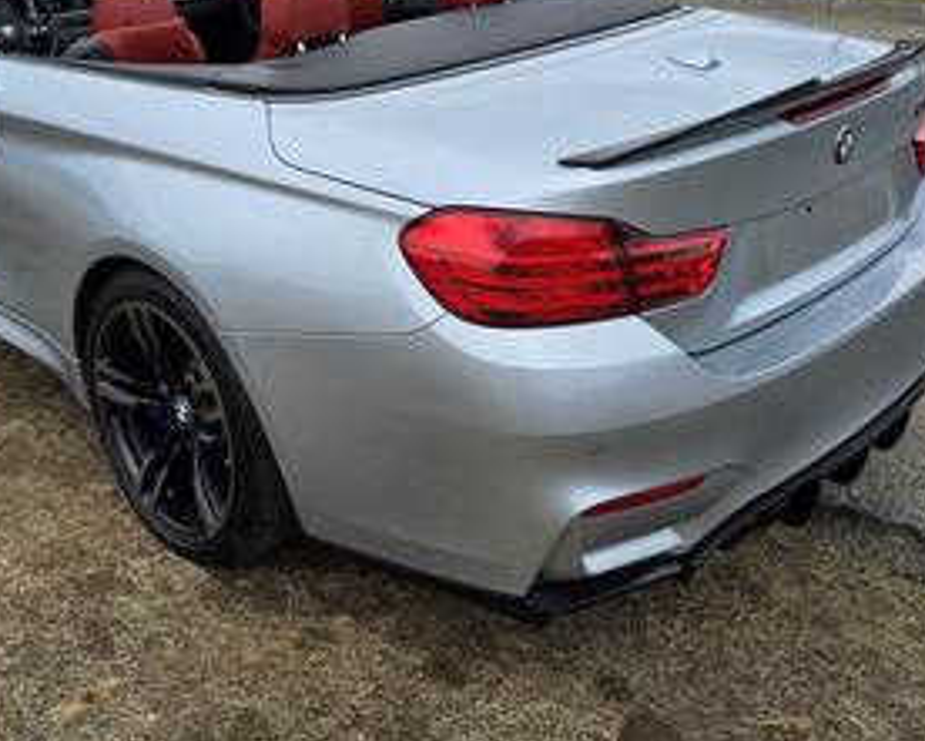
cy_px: 208
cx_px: 315
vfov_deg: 35.9
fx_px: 1123
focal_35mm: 41
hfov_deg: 44.2
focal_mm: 6.3
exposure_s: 1/467
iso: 12
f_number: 1.7
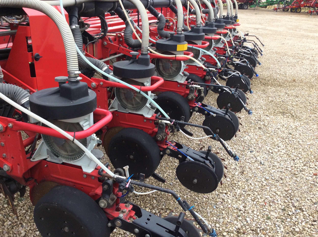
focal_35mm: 32
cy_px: 118
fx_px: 294
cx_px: 159
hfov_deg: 56.9
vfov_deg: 44.1
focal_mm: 3.3
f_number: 2.4
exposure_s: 1/183
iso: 32
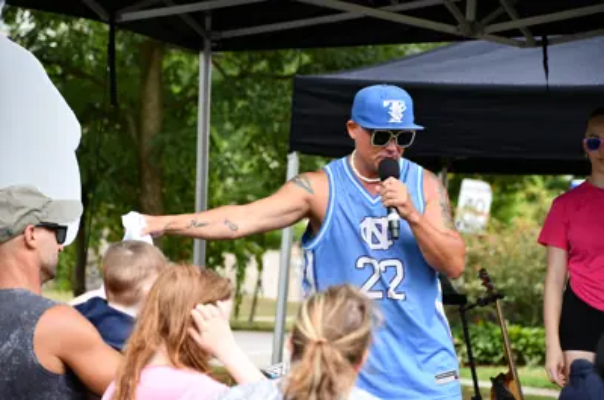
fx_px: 2914
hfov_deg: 11.8
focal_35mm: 174
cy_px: 200
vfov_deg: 7.9
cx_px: 302
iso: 400
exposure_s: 1/250
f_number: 5.6
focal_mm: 116
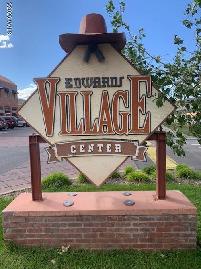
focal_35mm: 26
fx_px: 201
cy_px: 134
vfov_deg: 67.3
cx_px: 100
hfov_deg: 53.0
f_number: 1.8
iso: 25
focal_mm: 4.25
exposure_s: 1/796
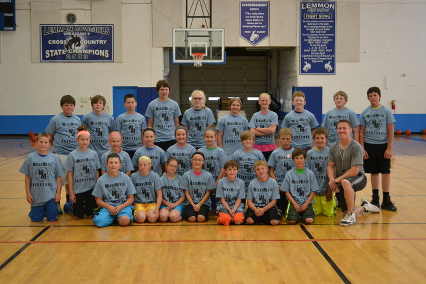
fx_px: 621
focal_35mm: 52
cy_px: 142
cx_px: 213
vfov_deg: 25.8
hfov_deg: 37.9
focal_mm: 35
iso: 3200
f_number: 5
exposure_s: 1/250
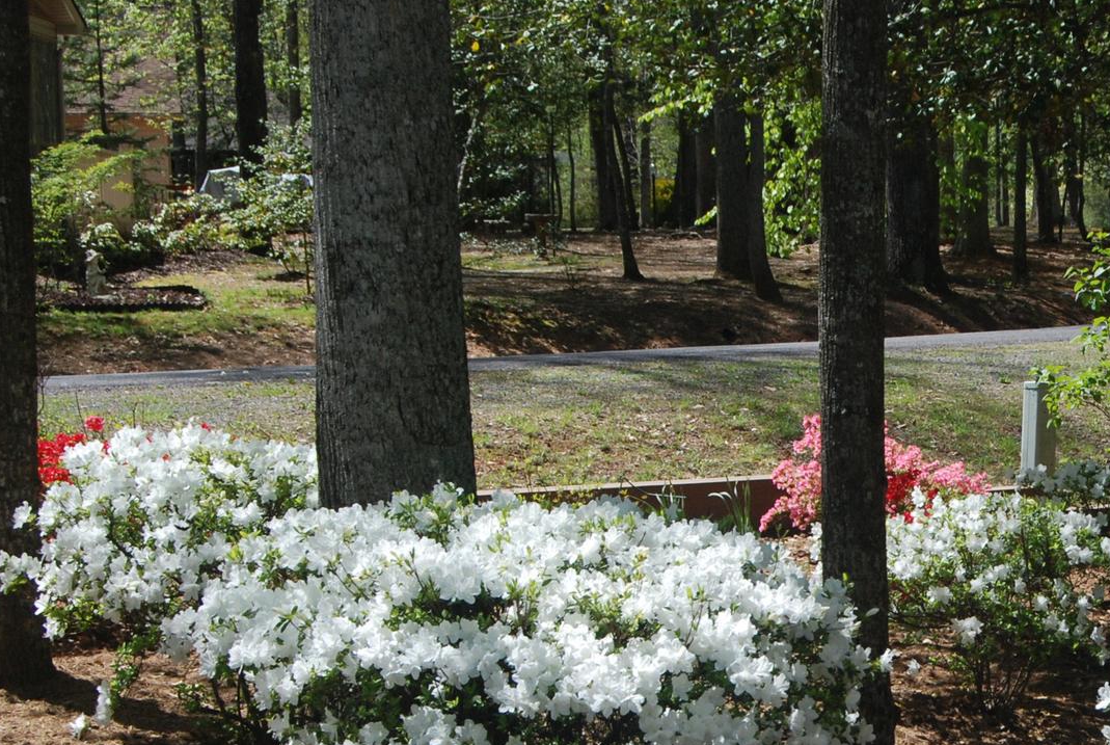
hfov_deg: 21.5
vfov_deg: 14.8
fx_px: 2842
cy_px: 597
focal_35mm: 92
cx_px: 1037
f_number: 10
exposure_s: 1/400
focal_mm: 32
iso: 400
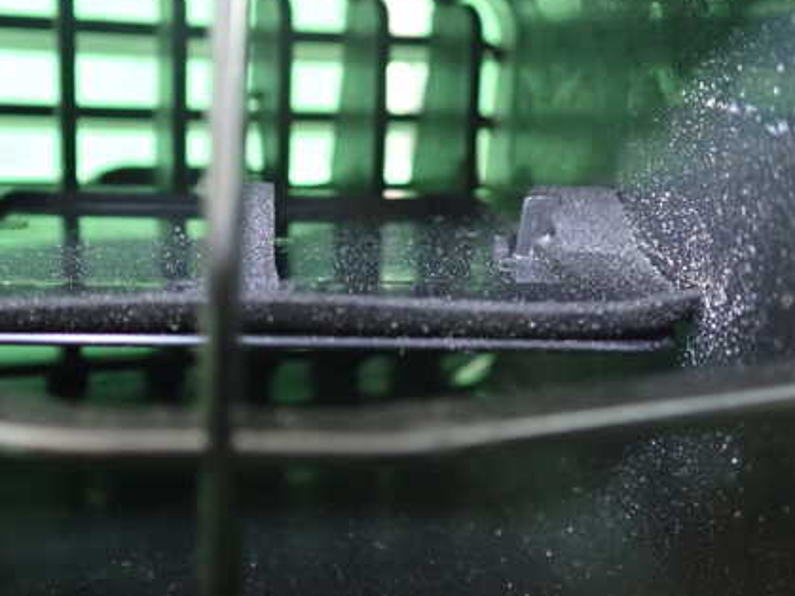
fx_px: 987
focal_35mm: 43
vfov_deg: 33.6
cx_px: 281
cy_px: 277
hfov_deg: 43.4
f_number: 2.3
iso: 1250
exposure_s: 1/30
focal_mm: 5.4
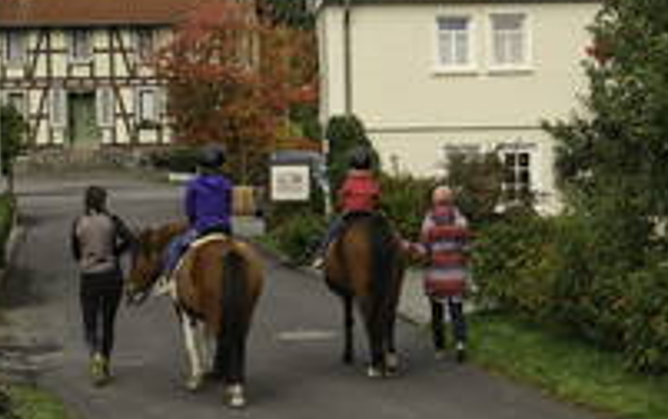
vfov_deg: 11.1
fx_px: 2150
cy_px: 210
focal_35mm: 118
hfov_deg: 17.5
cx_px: 568
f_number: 8
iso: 200
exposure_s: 1/250
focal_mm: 28
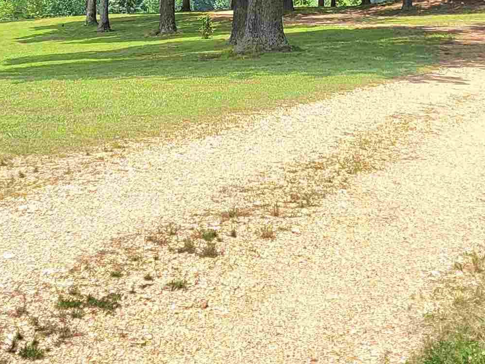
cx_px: 229
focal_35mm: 74
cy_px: -18
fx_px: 1037
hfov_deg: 26.3
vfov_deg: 19.2
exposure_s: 1/909
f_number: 1.8
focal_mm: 6.7
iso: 16
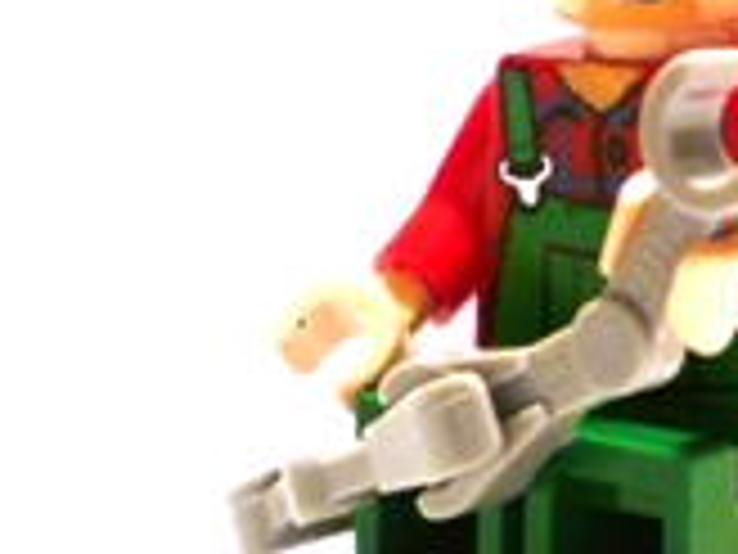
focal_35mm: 109
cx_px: 644
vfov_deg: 13.3
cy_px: -59
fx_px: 2324
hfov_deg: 17.8
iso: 100
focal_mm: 4.6
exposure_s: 1/80
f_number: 2.8
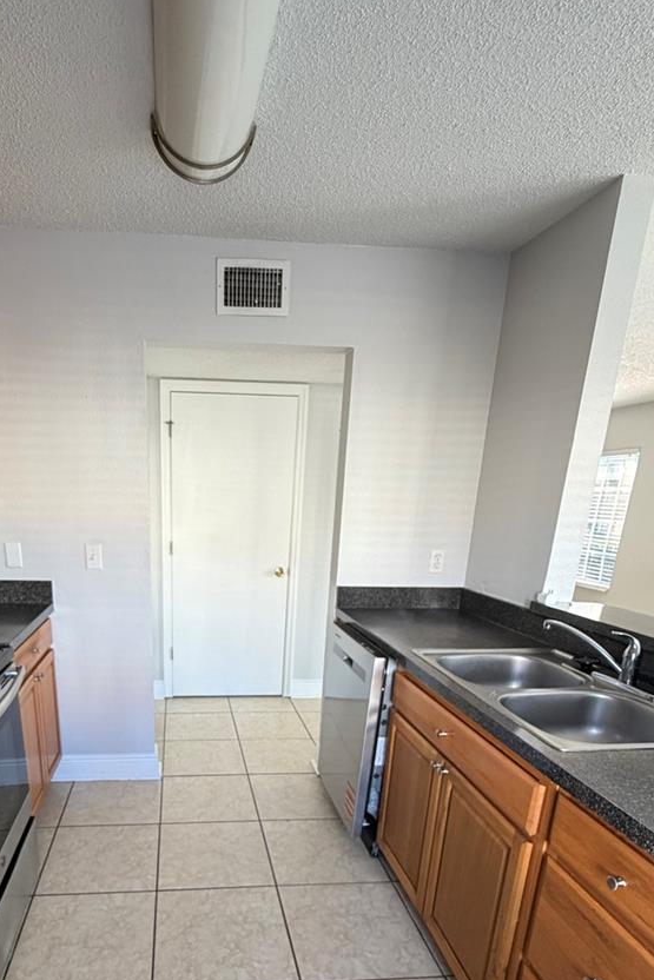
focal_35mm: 21
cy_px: 675
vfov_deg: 77.8
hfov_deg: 58.3
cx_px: 223
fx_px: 572
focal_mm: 2.22
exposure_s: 1/67
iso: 320
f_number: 2.2
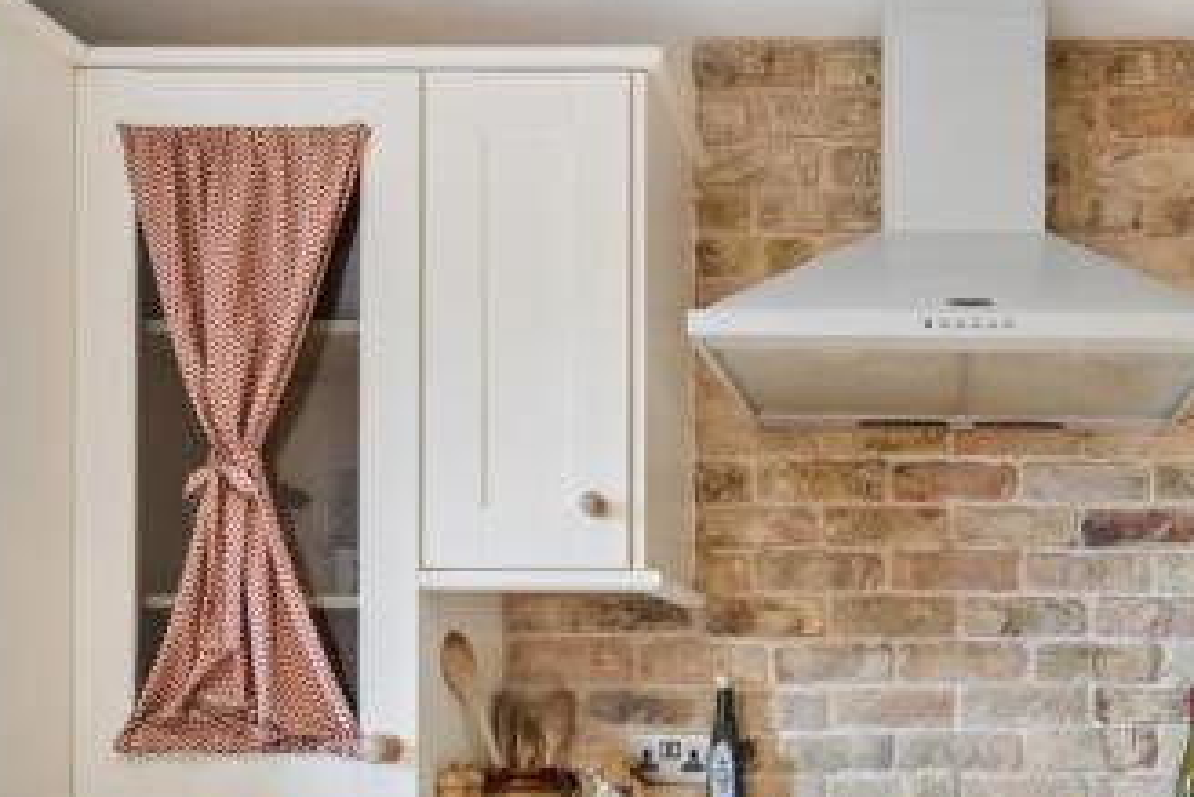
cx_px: 966
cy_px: 715
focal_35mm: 32
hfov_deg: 54.4
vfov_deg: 38.4
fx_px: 1062
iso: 400
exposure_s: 1/8
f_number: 5.6
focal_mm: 16
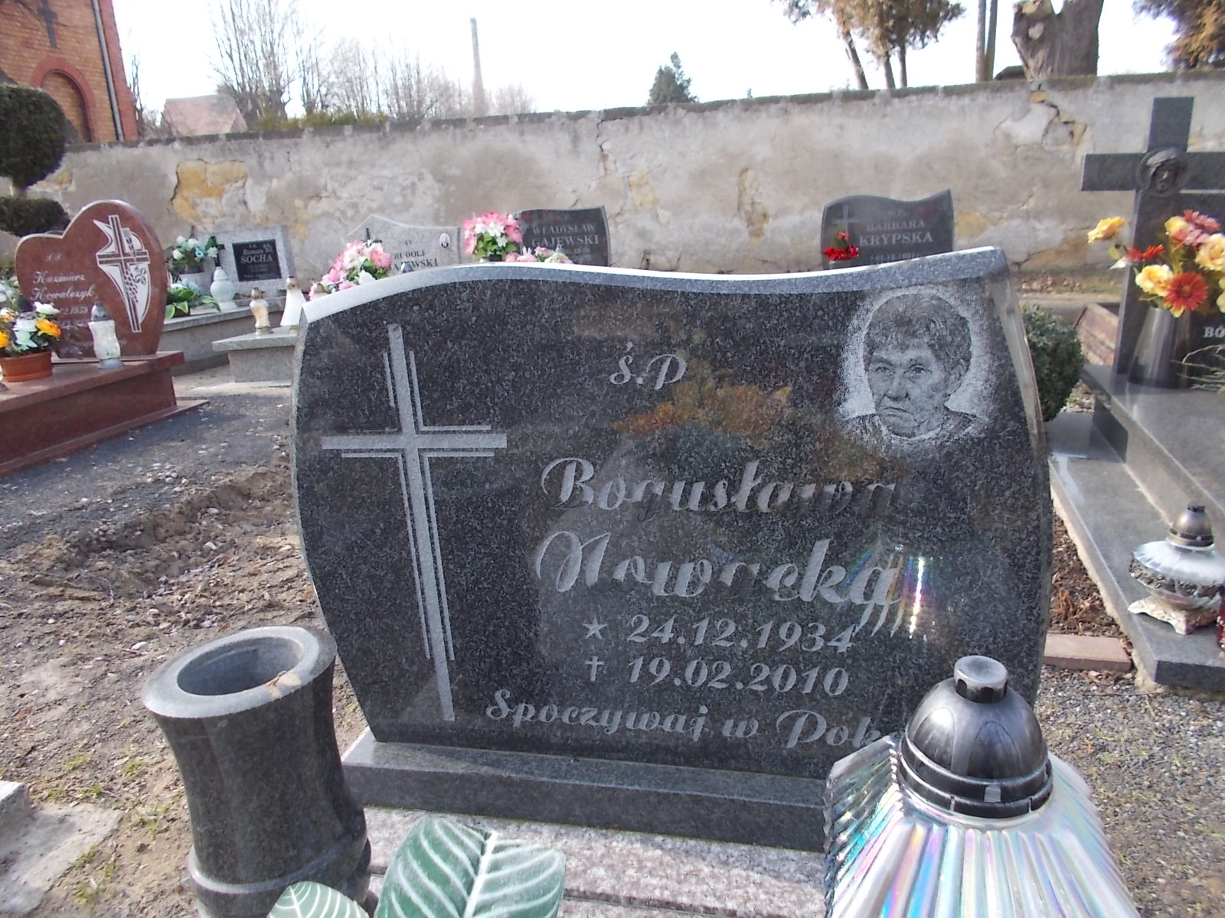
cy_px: 459
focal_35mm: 26
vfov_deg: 53.1
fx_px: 920
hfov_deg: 67.3
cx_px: 612
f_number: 3.2
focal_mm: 4.6
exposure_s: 1/200
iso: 80
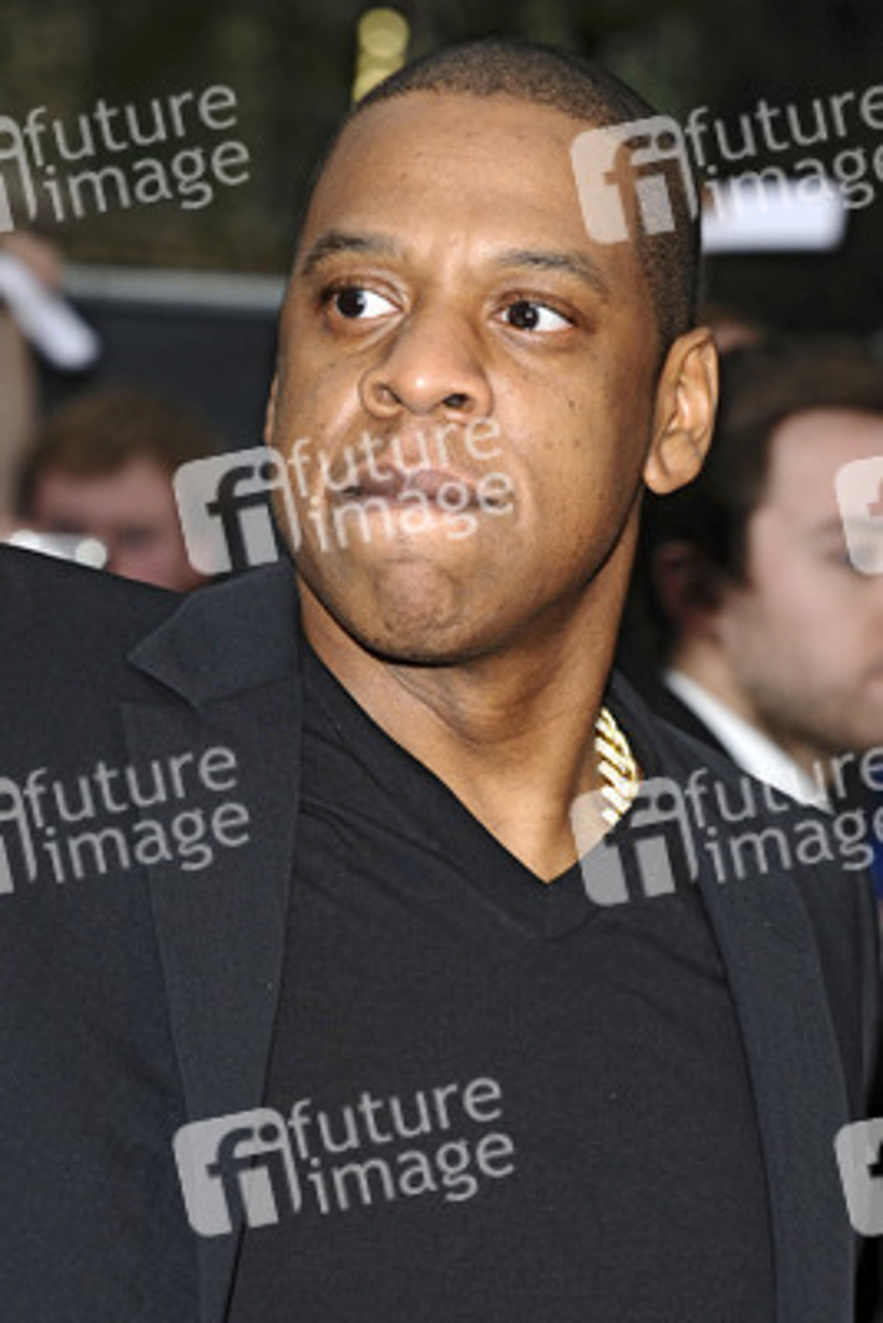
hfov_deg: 11.4
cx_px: 442
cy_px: 662
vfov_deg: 17.1
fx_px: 4411
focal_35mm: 120
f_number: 5
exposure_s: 1/250
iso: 320
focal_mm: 80
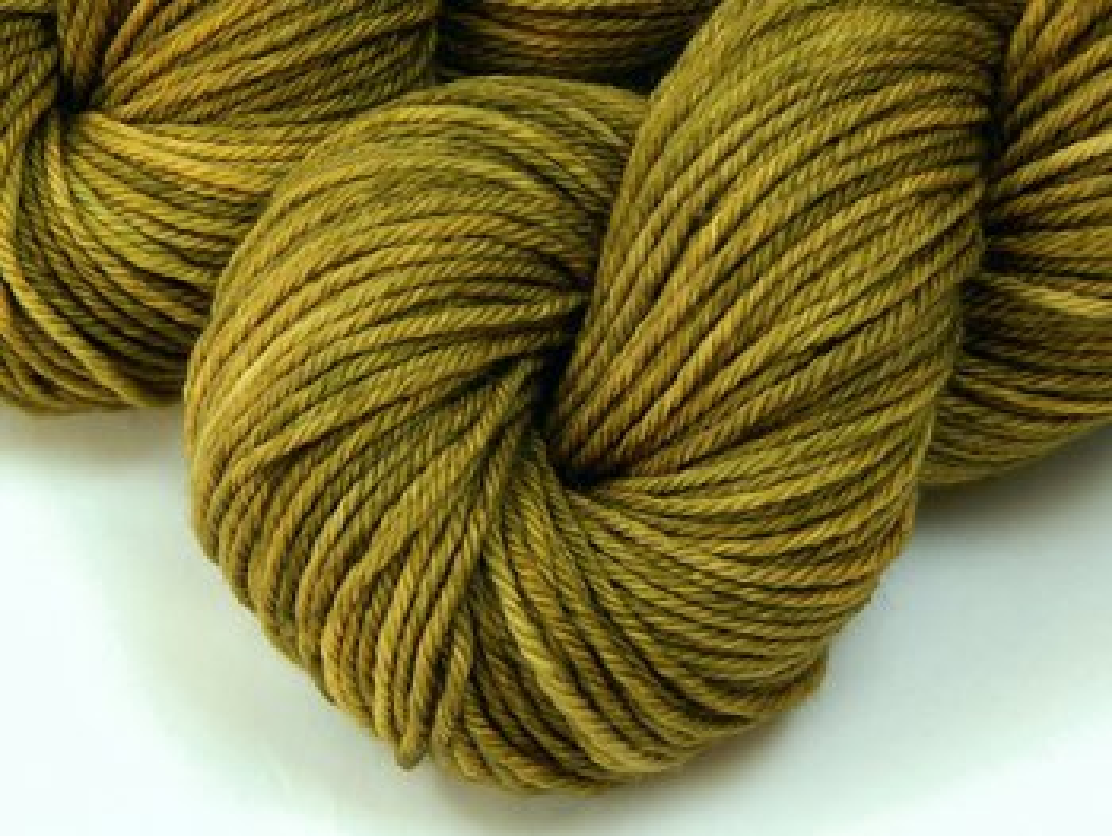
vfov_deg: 11.2
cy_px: 418
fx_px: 4243
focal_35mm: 132
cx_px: 556
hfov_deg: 14.9
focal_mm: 23.4
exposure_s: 1/20
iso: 200
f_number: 4.8
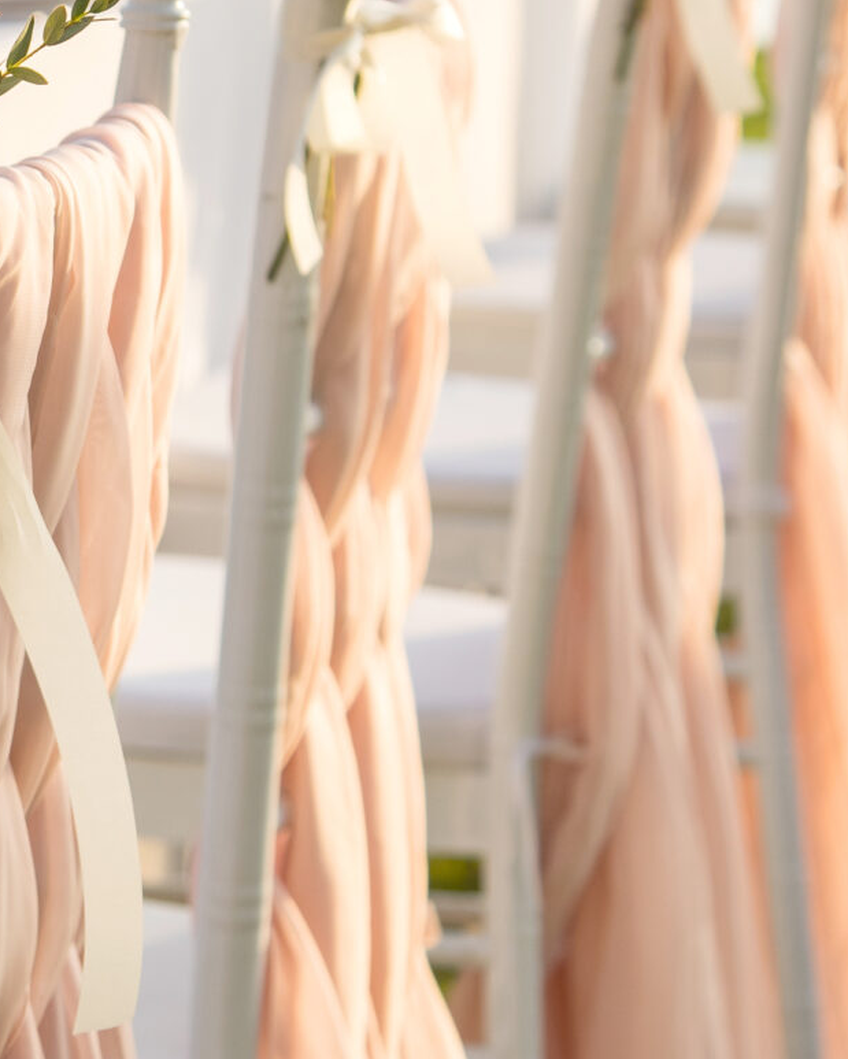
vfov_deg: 9.5
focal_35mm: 202
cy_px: 247
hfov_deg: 7.5
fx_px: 6333
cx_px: -512
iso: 160
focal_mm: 65
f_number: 5
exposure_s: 1/640
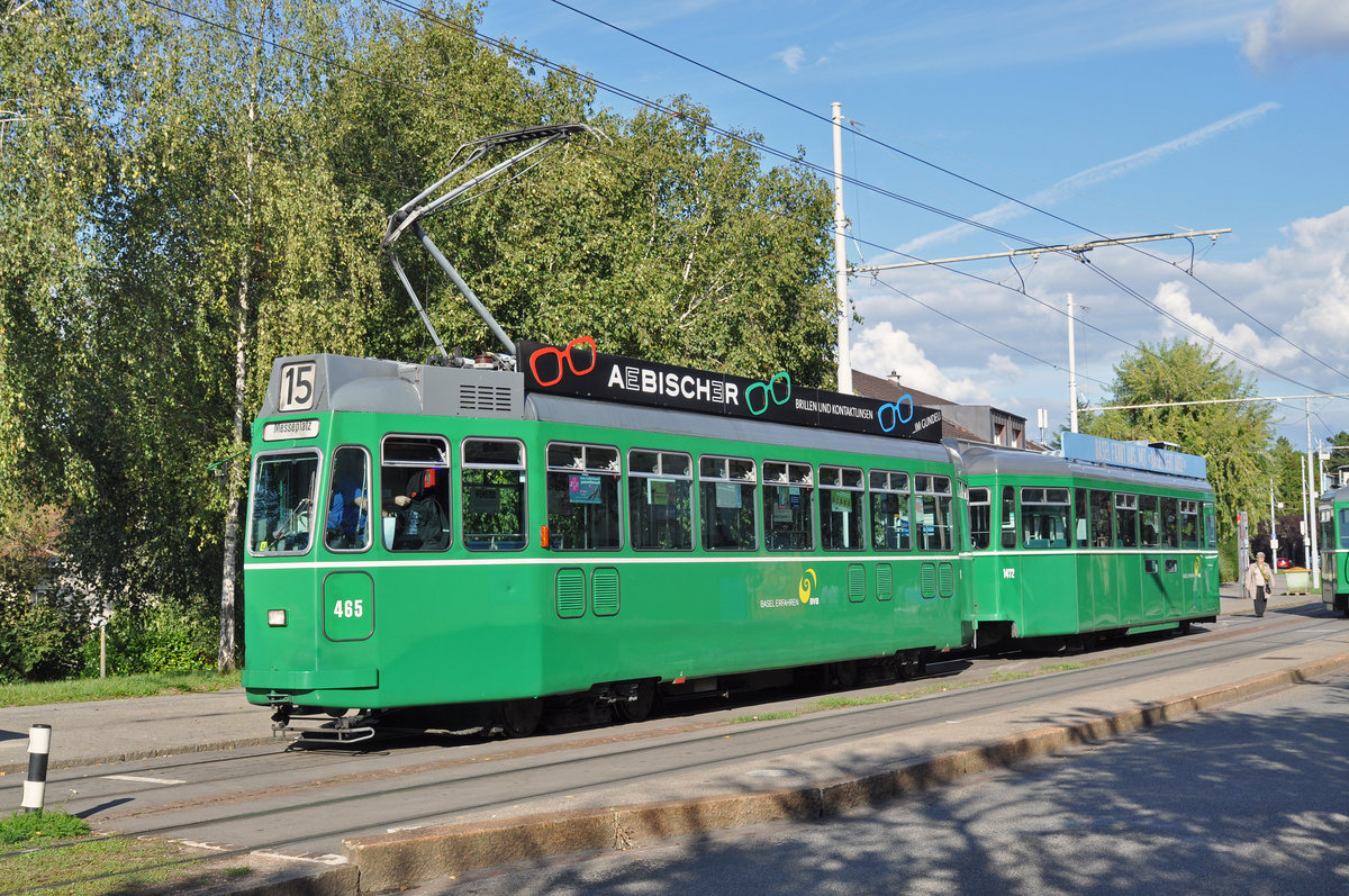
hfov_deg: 41.2
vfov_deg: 28.0
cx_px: 674
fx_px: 1796
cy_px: 448
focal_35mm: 48
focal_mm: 32
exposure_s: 1/250
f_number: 10
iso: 250
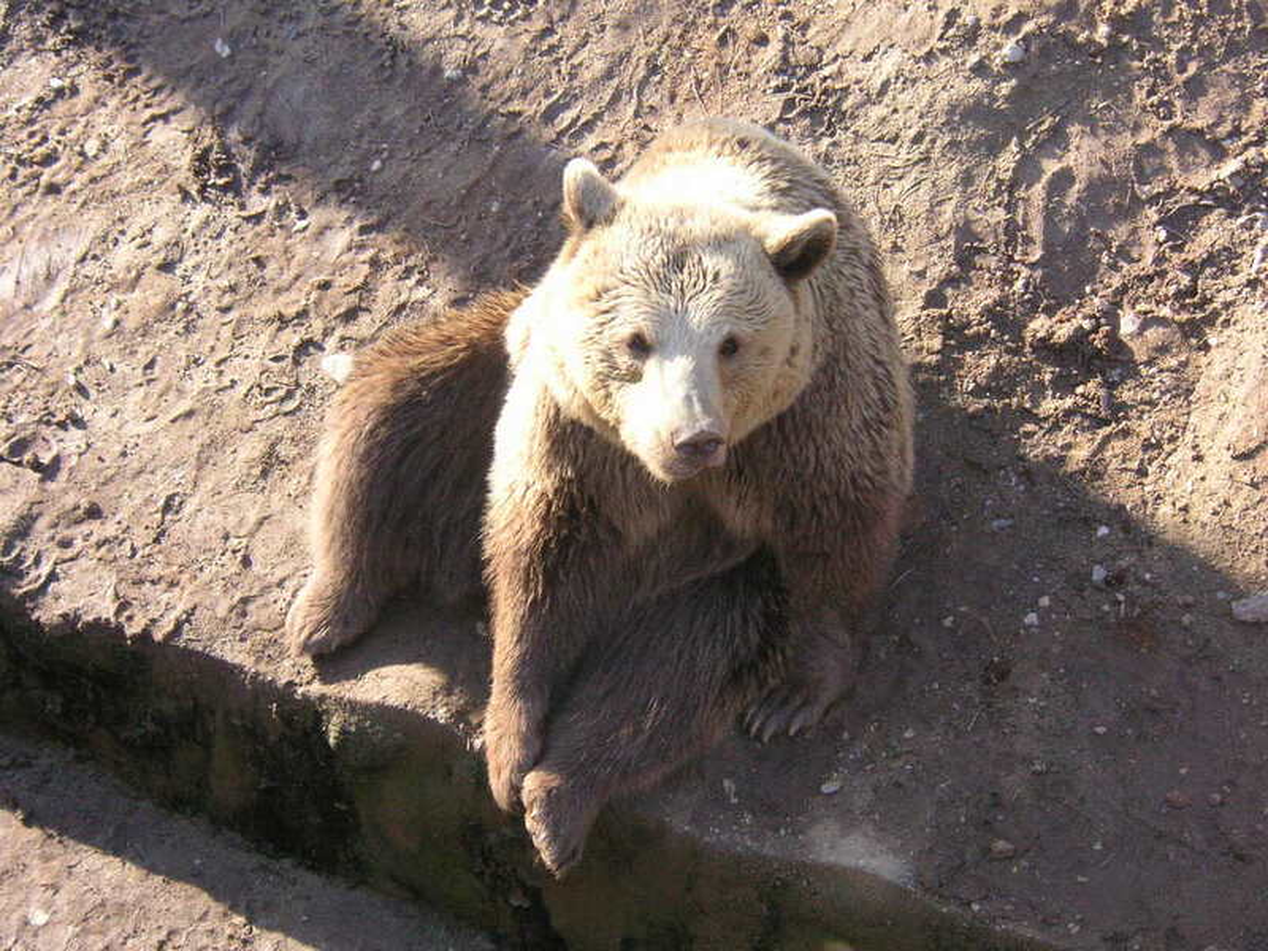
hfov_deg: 24.4
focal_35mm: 80
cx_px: 634
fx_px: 2930
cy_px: 476
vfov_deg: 18.4
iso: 160
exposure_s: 1/180
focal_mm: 13.2
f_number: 4.5
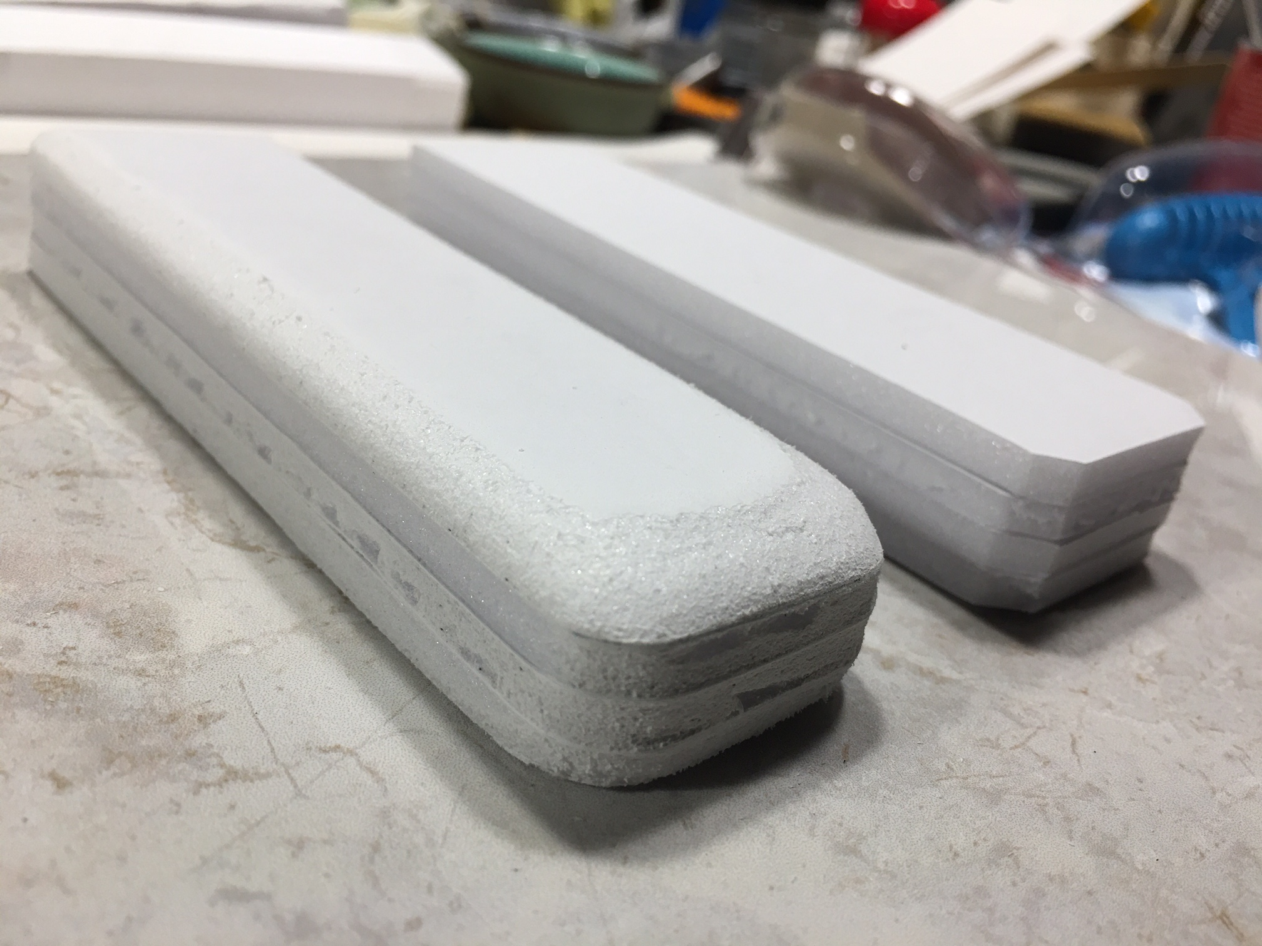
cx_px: 631
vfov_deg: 48.2
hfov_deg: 61.7
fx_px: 1057
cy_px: 473
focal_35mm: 29
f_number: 2.2
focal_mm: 4.15
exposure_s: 1/30
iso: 25
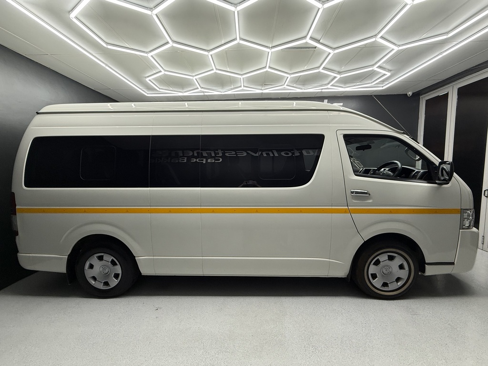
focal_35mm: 14
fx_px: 197
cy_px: 183
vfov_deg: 85.7
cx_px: 244
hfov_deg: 102.1
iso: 160
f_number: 2.2
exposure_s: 1/99
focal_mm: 2.22
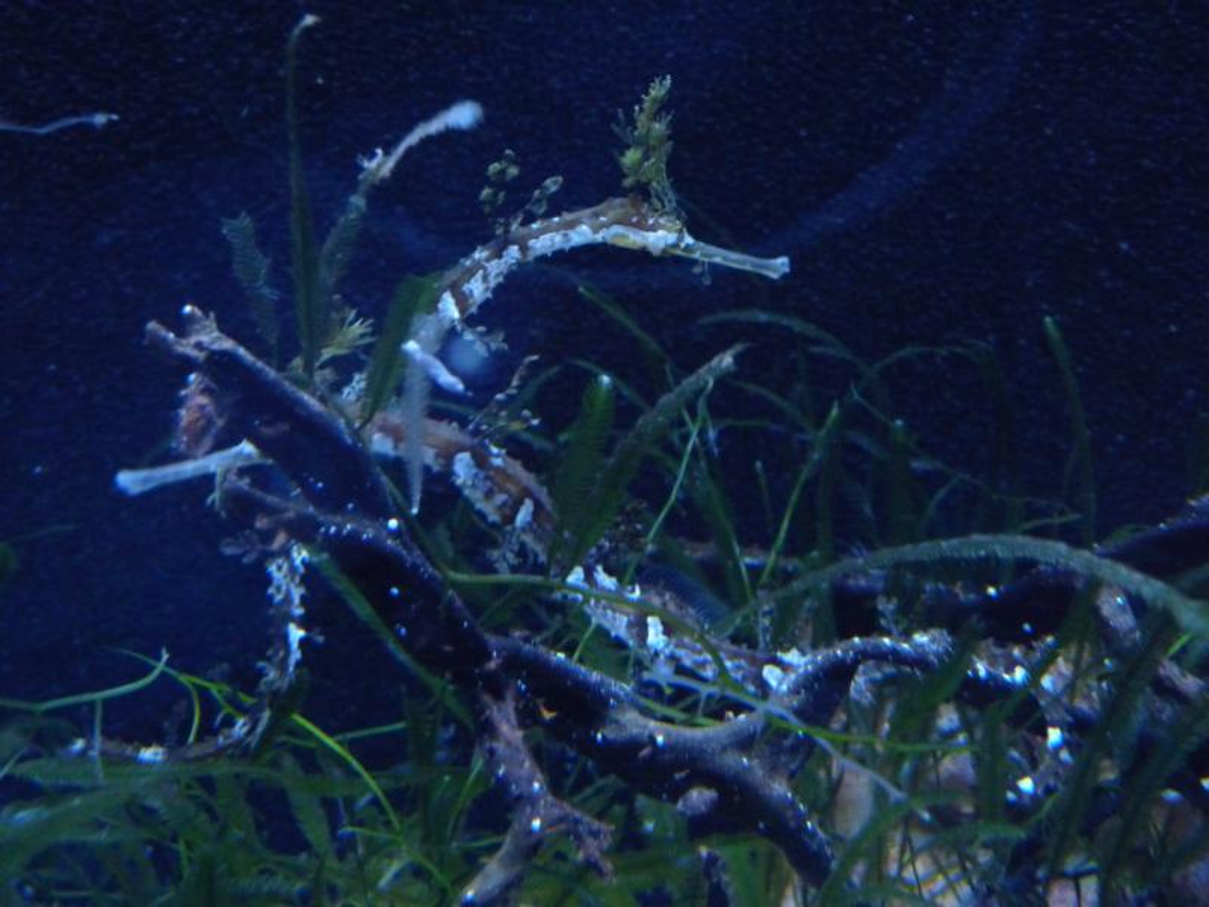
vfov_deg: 30.3
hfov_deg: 39.7
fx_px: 1676
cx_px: 604
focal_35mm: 48
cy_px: 454
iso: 800
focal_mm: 8.5
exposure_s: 1/8
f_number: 3.2
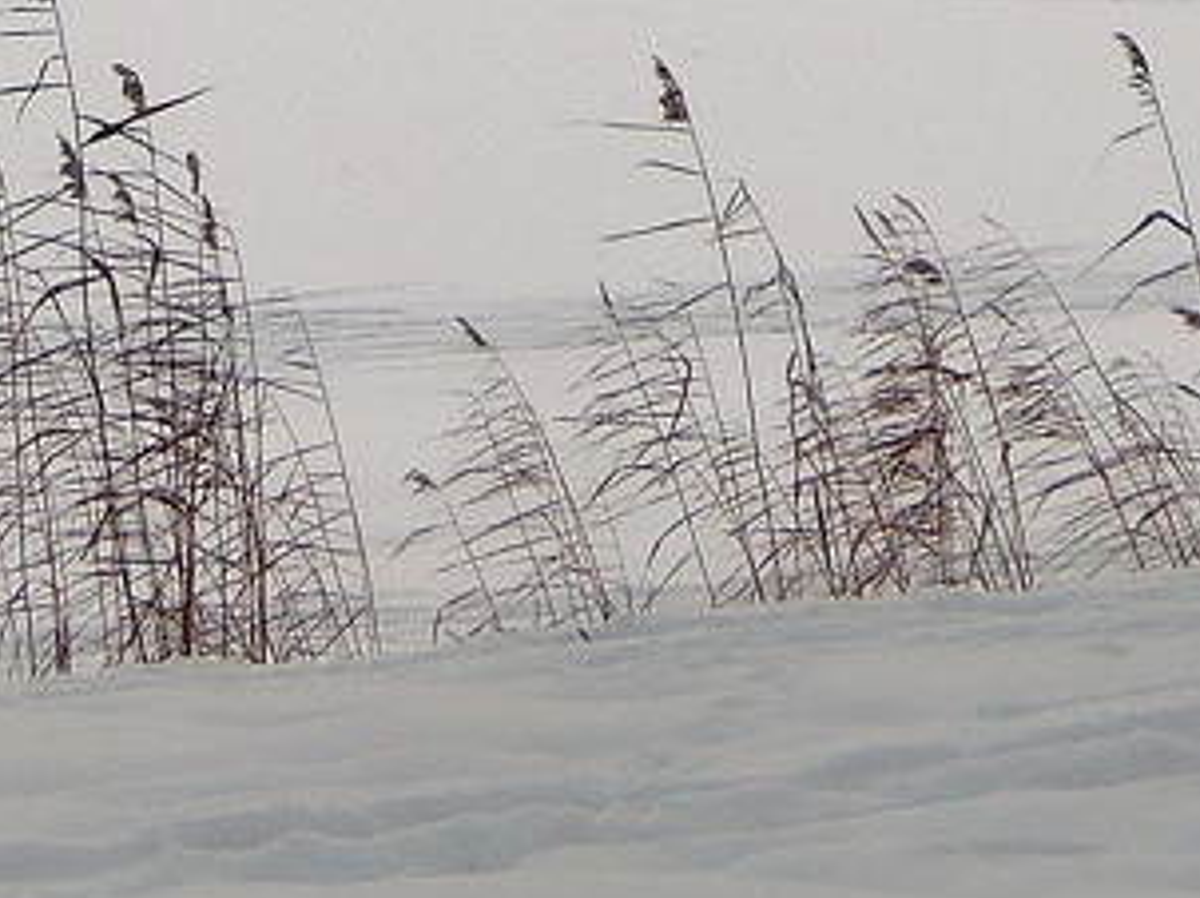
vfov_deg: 9.0
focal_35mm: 162
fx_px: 5611
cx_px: -87
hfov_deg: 12.0
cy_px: -338
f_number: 3.2
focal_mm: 6.3
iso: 100
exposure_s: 1/500
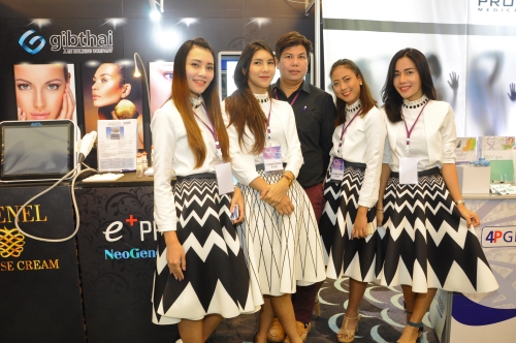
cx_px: 258
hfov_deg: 67.4
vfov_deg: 47.8
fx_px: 386
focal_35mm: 27
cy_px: 172
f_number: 6.3
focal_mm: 18
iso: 1000
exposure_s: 1/15
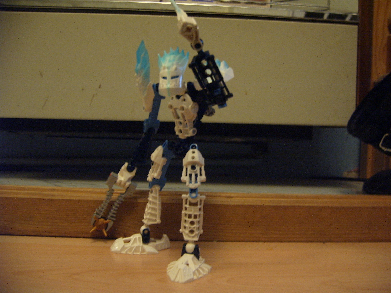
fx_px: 418
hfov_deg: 50.1
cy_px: 146
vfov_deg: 38.7
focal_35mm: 37
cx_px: 196
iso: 141
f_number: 2.9
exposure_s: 1/3
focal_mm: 6.2
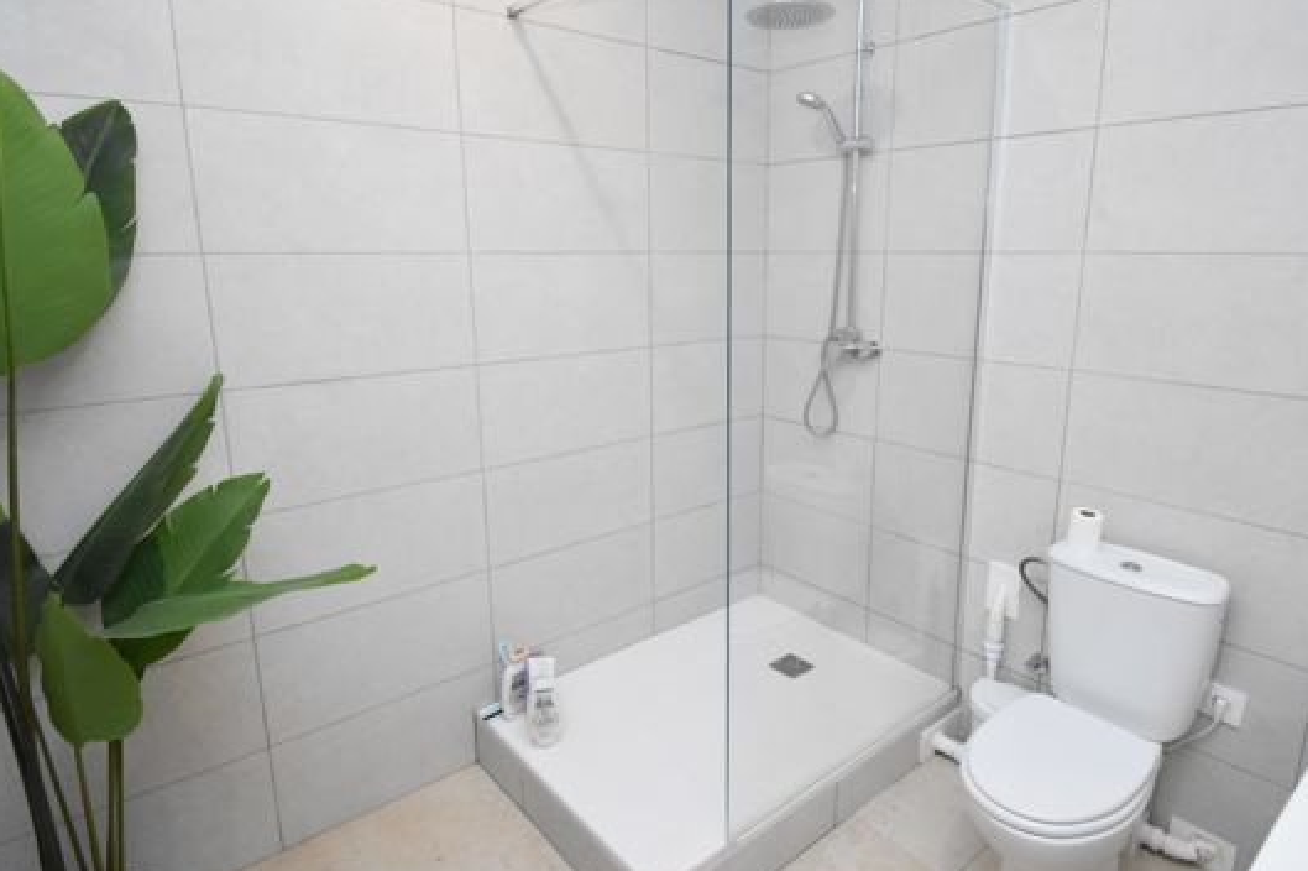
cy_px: 412
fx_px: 726
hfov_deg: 83.9
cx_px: 699
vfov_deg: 61.8
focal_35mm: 20
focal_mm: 10
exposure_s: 1/125
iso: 2500
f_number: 4.5
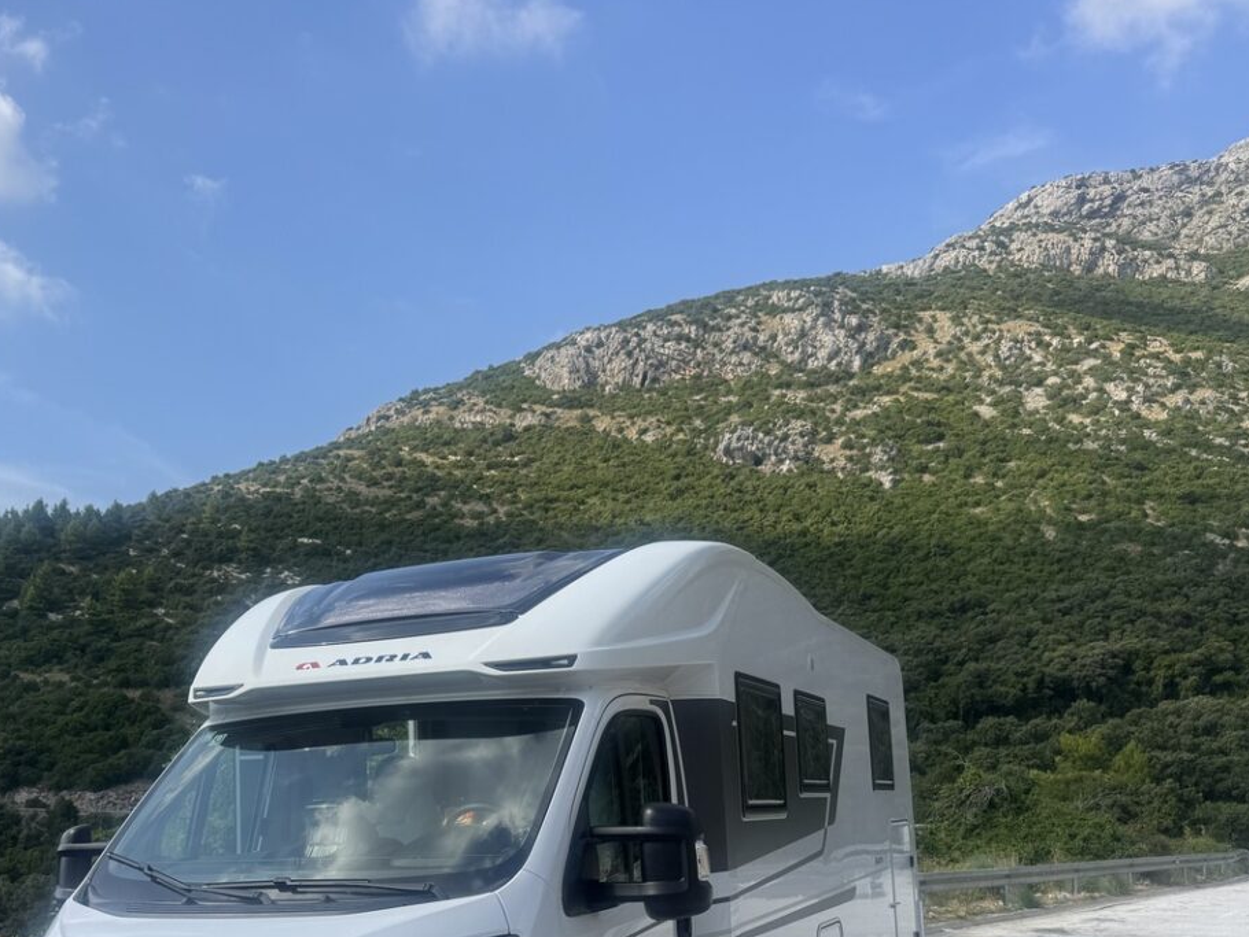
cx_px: 503
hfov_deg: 51.0
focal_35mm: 36
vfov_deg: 38.8
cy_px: 686
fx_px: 1299
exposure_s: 1/4049
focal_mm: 6.76
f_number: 1.78
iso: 80
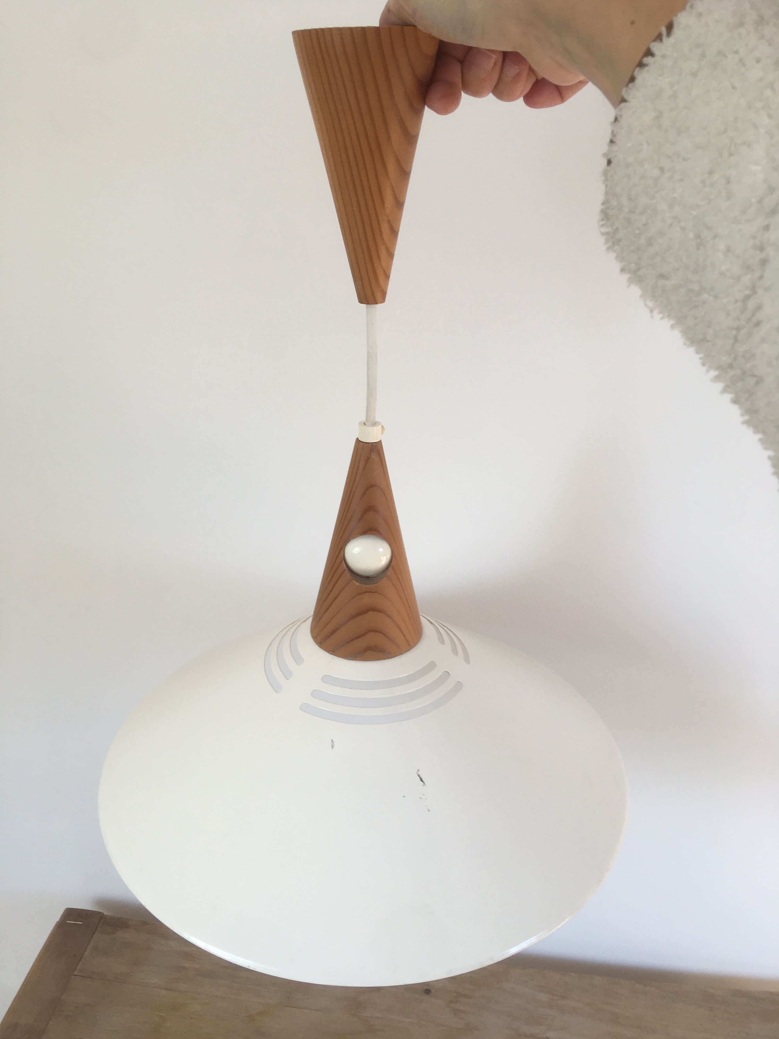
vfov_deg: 61.7
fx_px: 870
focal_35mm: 29
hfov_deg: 48.2
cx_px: 390
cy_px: 520
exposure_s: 1/50
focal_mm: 4.15
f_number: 2.2
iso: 25
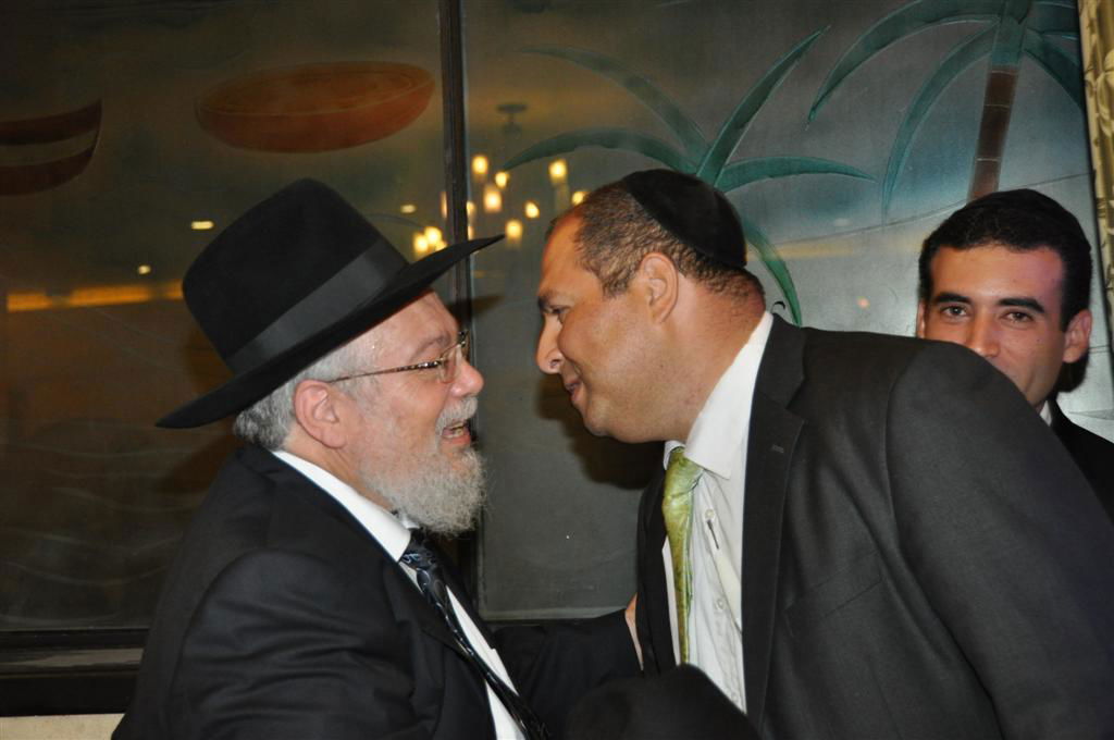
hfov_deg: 30.5
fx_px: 2040
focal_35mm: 66
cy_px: 370
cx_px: 557
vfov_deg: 20.6
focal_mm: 44
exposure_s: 1/60
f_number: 4.5
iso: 800
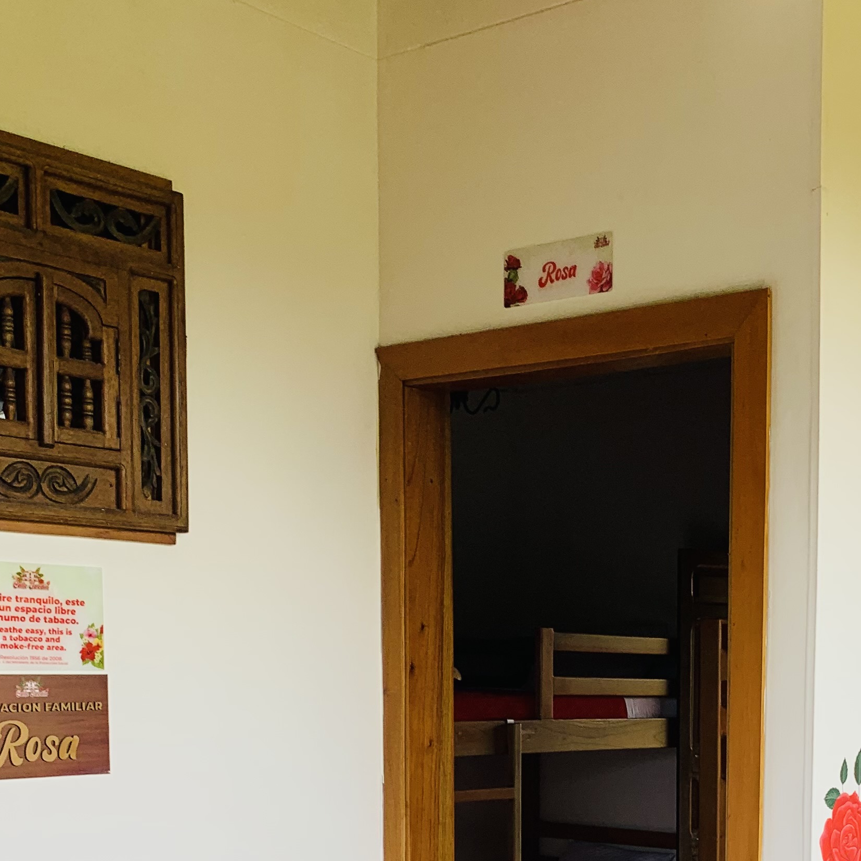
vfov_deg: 29.0
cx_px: 679
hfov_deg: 29.9
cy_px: 821
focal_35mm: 56
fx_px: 1576
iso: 25
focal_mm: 4.25
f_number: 1.8
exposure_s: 1/384
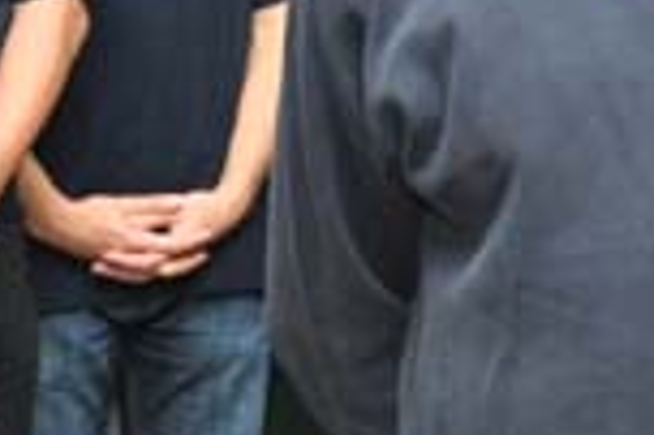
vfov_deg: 7.1
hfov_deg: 9.9
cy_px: -222
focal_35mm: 190
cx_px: 1416
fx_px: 3448
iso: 800
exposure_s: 1/60
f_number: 4
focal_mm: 24
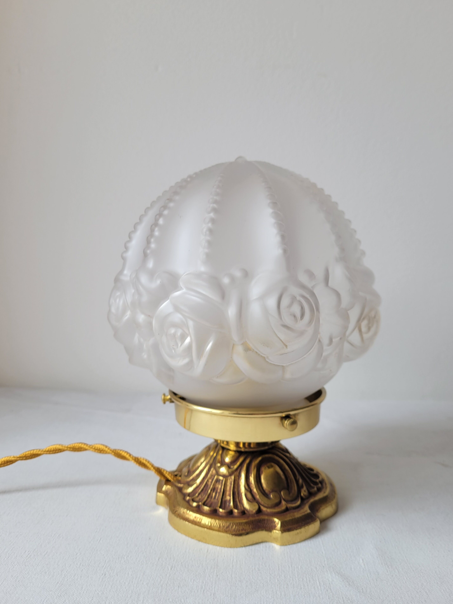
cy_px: 302
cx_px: 226
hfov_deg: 53.1
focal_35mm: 26
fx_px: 454
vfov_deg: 67.3
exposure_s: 1/147
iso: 40
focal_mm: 5.4
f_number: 1.8
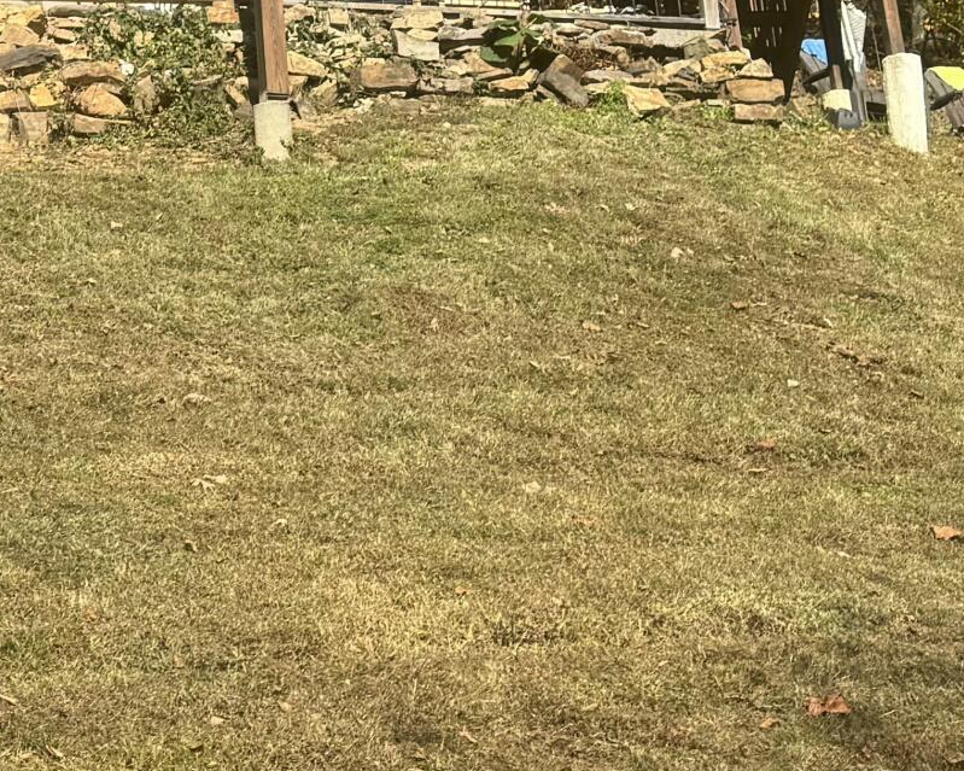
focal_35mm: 88
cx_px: -227
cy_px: -121
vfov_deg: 16.8
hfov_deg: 20.2
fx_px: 2510
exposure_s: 1/2959
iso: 80
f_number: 1.78
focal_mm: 6.76
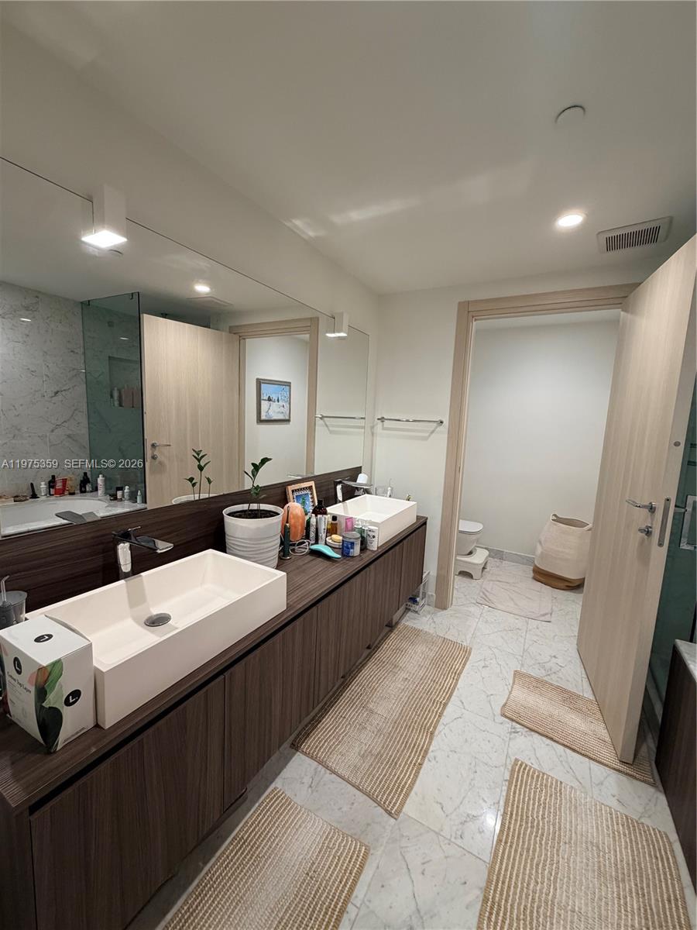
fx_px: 376
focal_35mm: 14
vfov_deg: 102.1
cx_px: 348
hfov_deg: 85.7
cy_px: 465
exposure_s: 1/120
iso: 200
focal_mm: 2.22
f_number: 2.2
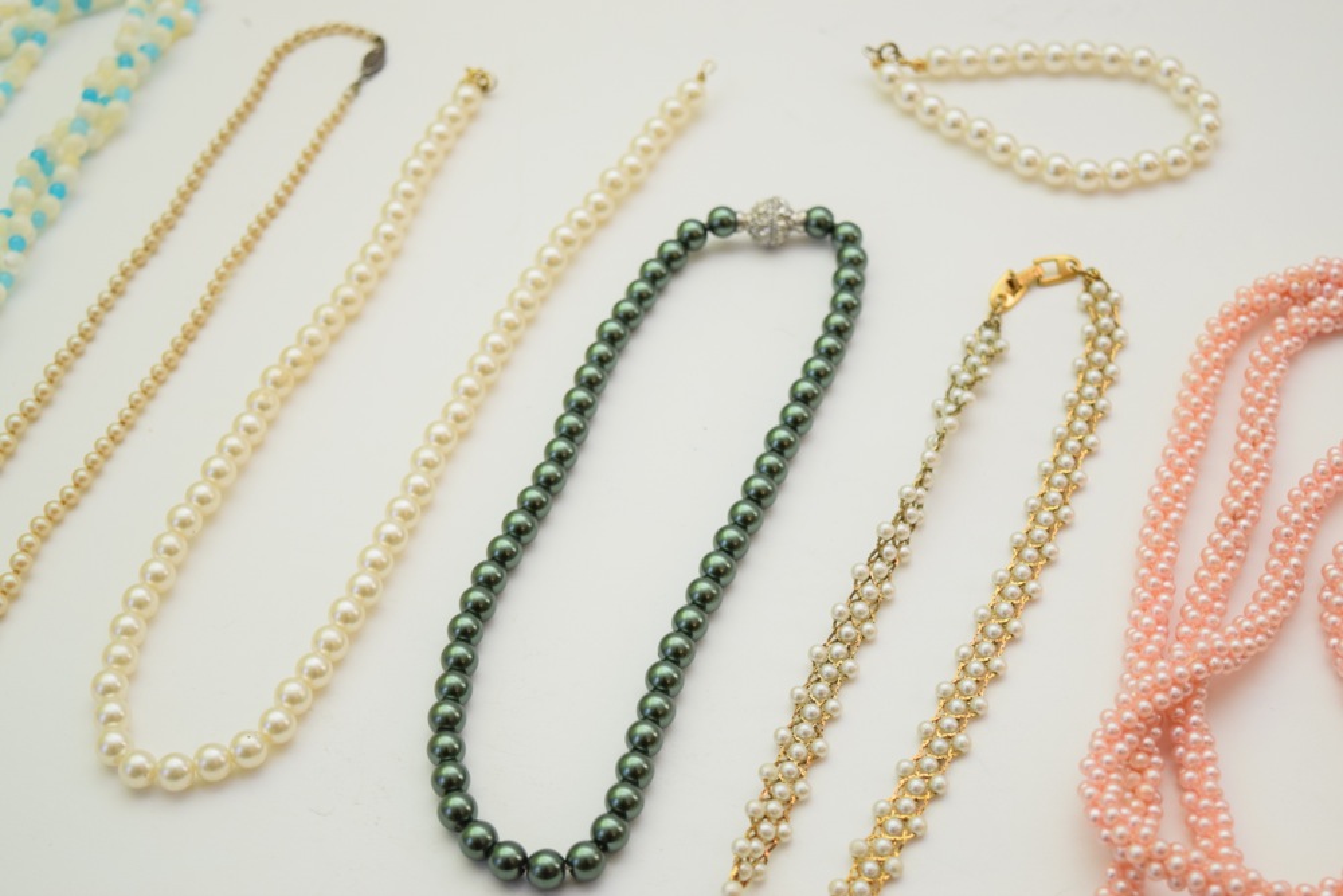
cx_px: 672
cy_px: 448
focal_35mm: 68
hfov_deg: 29.9
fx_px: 2518
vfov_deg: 20.2
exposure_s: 1/100
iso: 800
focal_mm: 45
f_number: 5
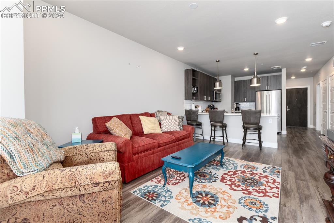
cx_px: 167
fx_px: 158
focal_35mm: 17
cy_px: 112
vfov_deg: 70.4
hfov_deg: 93.3
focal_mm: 11
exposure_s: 1/160
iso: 500
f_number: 7.1
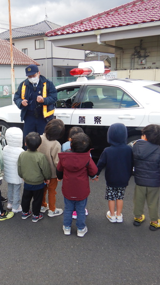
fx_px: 264
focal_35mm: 35
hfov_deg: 33.1
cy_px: 143
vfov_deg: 56.6
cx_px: 41
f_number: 2.8
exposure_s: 1/320
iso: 125
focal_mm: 4.3
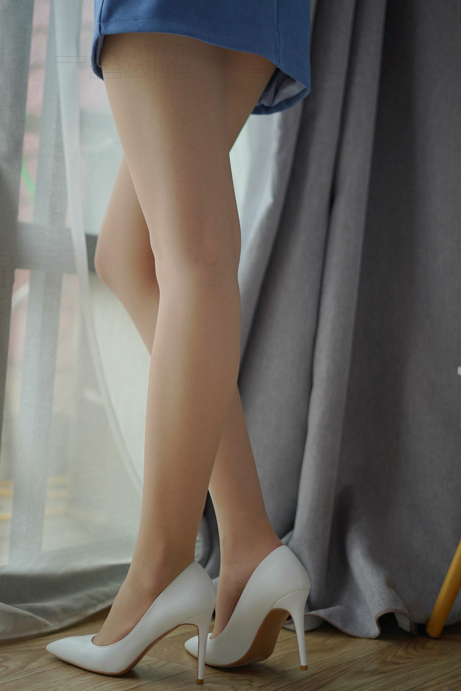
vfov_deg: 31.9
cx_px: 184
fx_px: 1211
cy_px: 315
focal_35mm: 63
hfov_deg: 21.5
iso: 100
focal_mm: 50
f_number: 1.8
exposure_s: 1/800
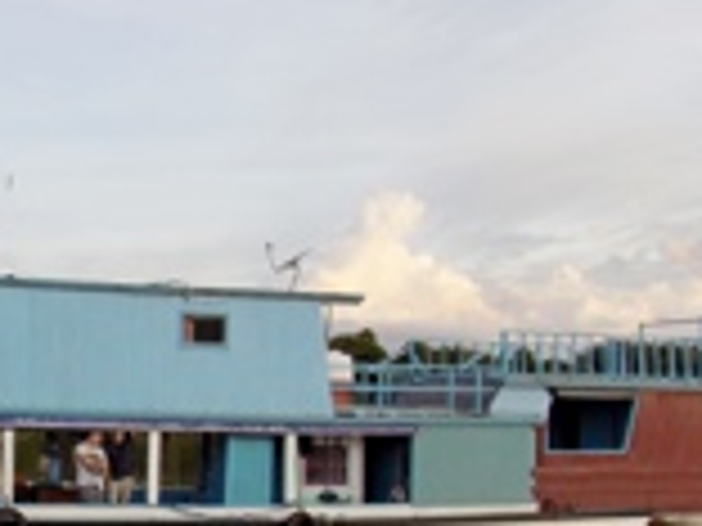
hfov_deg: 30.1
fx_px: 1196
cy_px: 391
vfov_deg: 24.6
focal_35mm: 59
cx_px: -22
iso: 80
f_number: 3.1
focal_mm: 4
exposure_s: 1/100
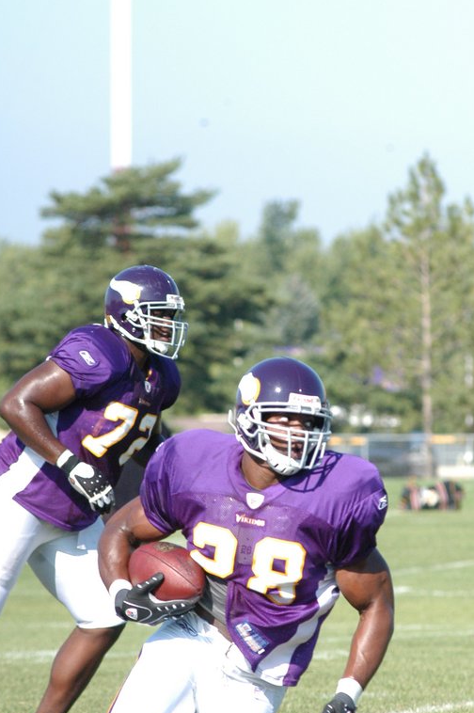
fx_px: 7413
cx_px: 300
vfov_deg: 5.5
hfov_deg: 3.7
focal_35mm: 375
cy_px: 449
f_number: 6.3
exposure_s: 1/2000
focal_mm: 185
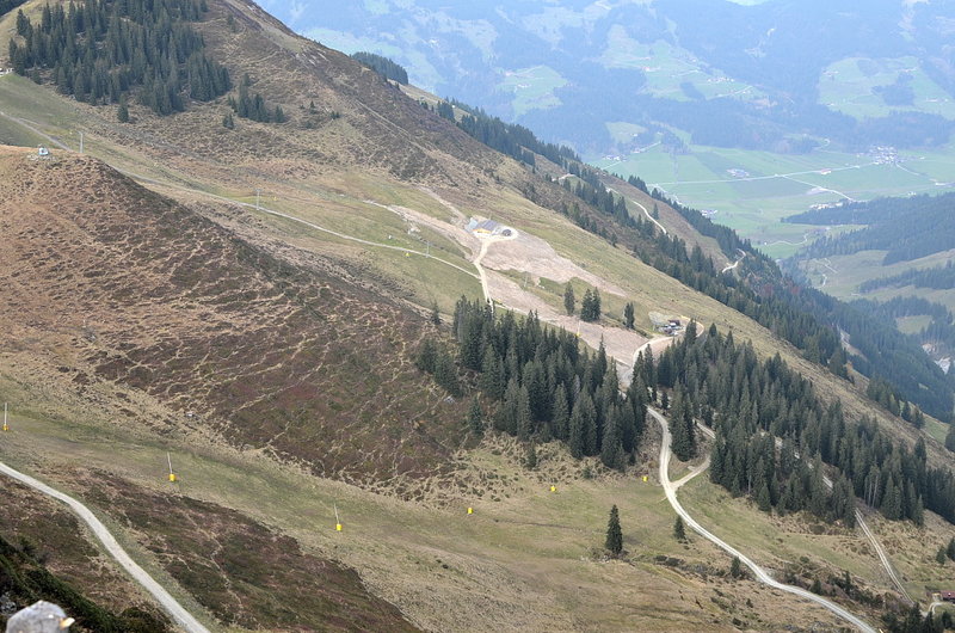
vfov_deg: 25.6
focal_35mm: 52
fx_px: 1390
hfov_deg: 37.9
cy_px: 316
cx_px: 478
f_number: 6.3
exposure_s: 1/160
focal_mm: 35
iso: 200
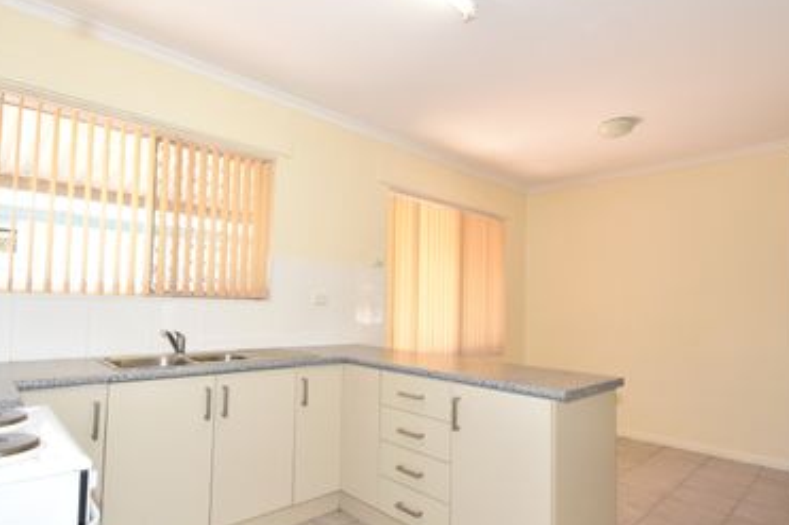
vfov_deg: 64.5
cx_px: 349
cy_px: 271
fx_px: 416
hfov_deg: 86.6
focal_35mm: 19
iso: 800
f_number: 5
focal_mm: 10
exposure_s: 1/200
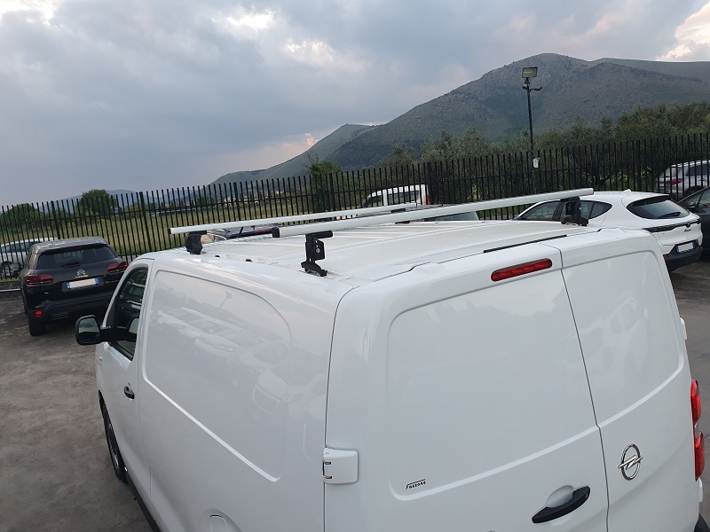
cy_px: 266
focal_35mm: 26
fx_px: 533
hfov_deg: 67.3
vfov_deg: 53.1
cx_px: 355
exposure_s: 1/100
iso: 80
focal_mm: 4.32
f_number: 2.4
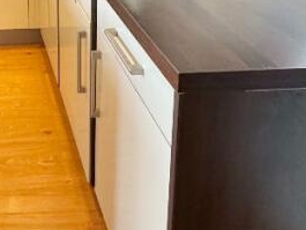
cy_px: -60
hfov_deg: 31.8
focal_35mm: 54
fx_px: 478
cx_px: -24
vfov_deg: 24.1
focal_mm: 2.22
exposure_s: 1/92
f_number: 2.2
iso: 320
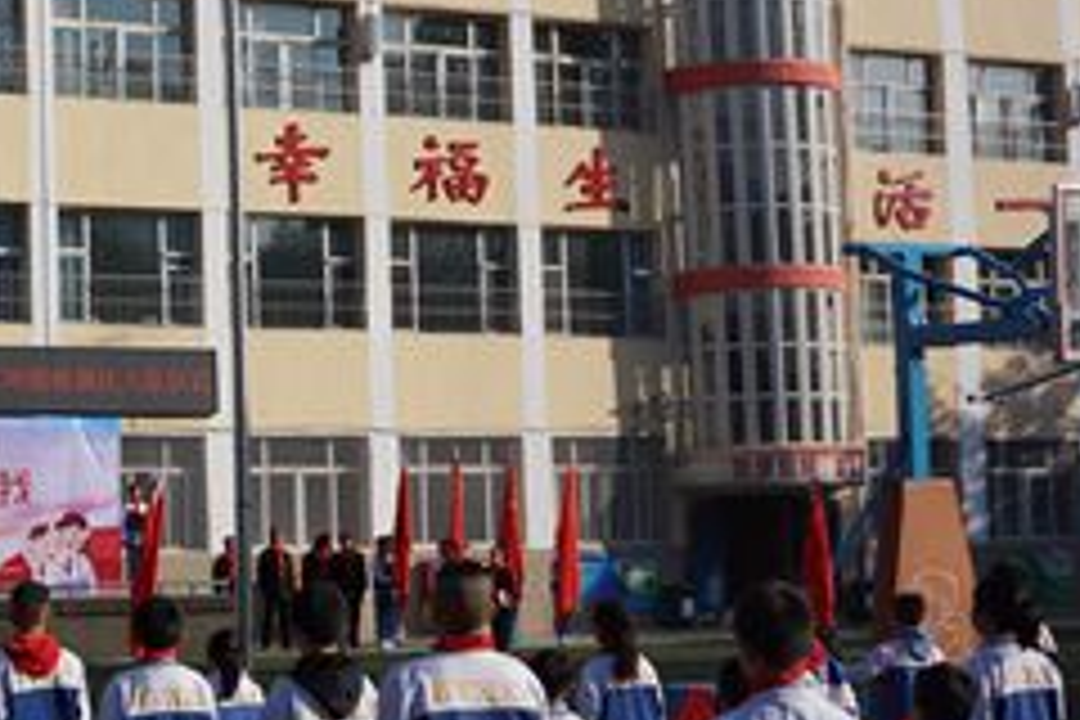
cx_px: -112
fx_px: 2250
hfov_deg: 25.1
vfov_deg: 18.2
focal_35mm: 75
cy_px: 430
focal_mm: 20
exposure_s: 1/500
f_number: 8
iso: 100
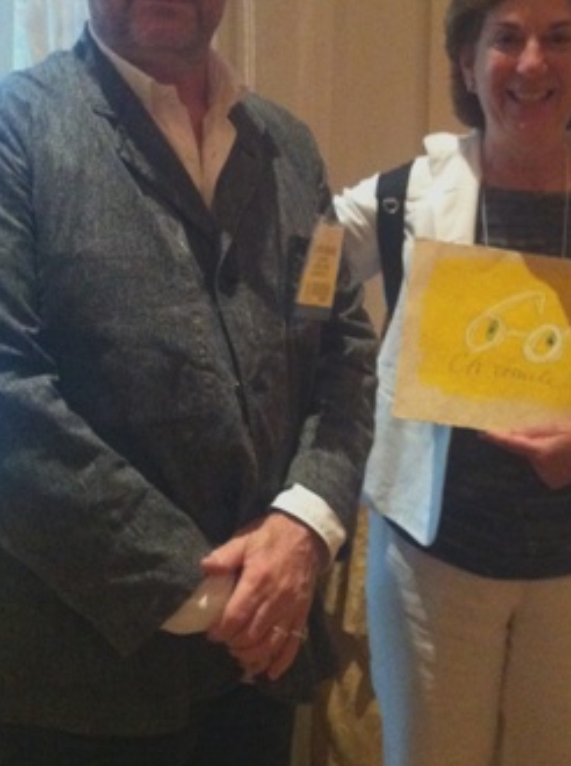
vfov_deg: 35.6
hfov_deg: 27.4
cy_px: 218
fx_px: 1170
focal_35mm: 53
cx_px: 347
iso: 1000
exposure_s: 1/17
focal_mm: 3.85
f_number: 2.8
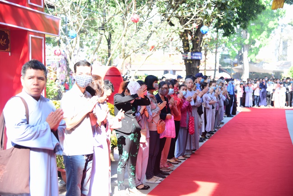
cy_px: 98
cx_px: 146
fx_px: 505
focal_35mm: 62
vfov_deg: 21.9
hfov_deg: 32.4
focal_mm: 62
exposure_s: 1/125
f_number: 4
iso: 160
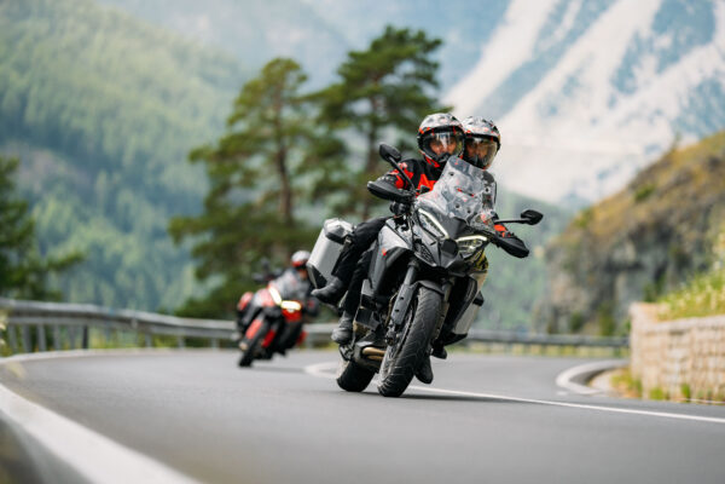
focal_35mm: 135
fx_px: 2719
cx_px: 362
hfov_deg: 15.2
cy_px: 242
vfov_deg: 10.2
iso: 100
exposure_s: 1/5000
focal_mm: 135
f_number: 1.8
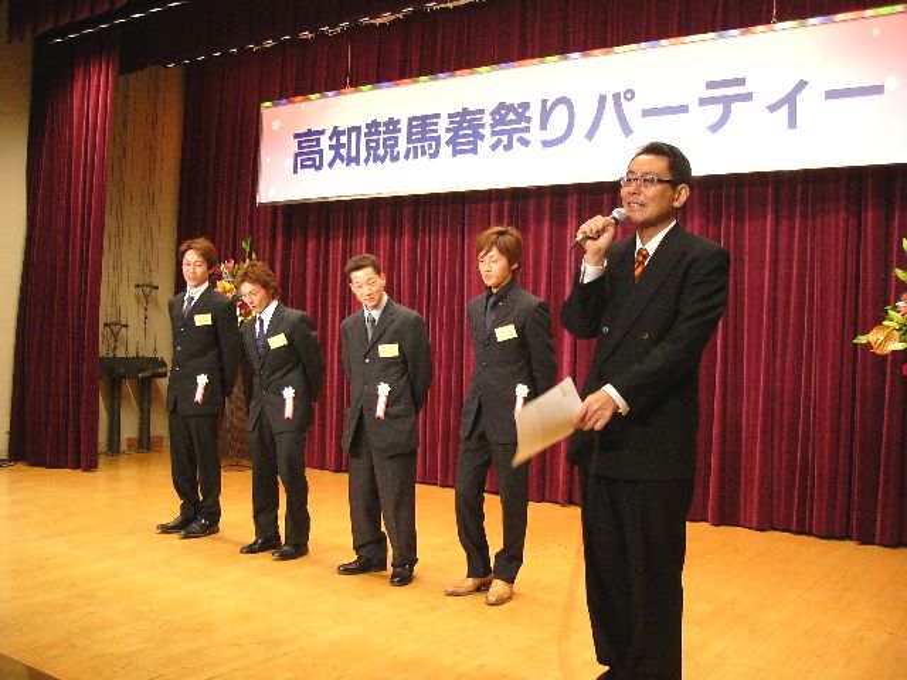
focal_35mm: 36
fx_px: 943
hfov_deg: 51.4
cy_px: 340
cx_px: 454
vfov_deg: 39.7
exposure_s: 1/30
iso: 200
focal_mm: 6
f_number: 2.8
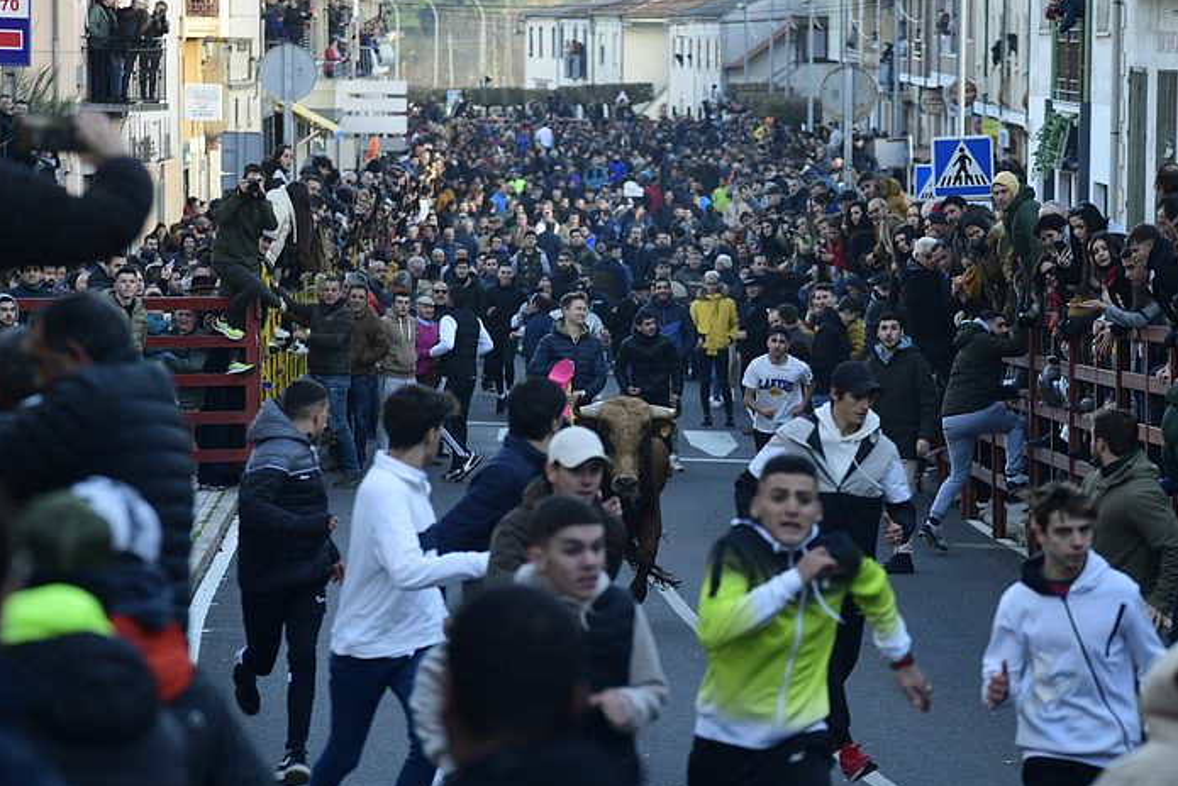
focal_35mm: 220
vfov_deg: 6.3
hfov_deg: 9.4
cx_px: 651
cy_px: 421
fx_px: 7202
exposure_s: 1/320
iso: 1250
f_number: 5.6
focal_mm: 180
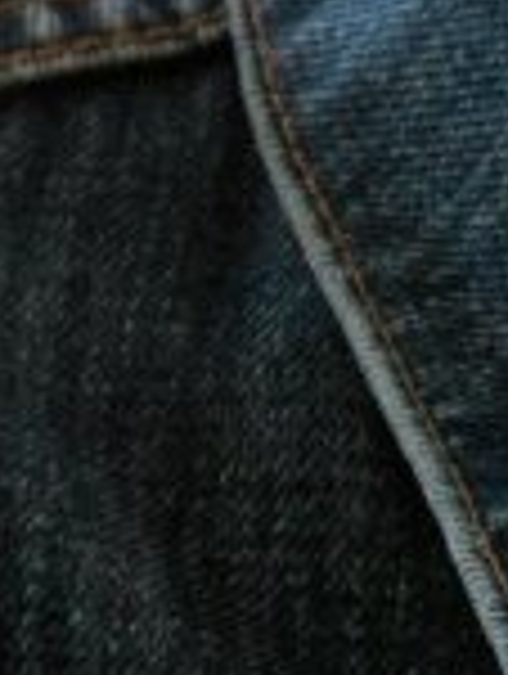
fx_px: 20234
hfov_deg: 1.4
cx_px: 926
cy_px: -1152
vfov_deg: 1.9
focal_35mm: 1037
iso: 1000
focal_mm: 73
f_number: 5.4
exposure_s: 1/160
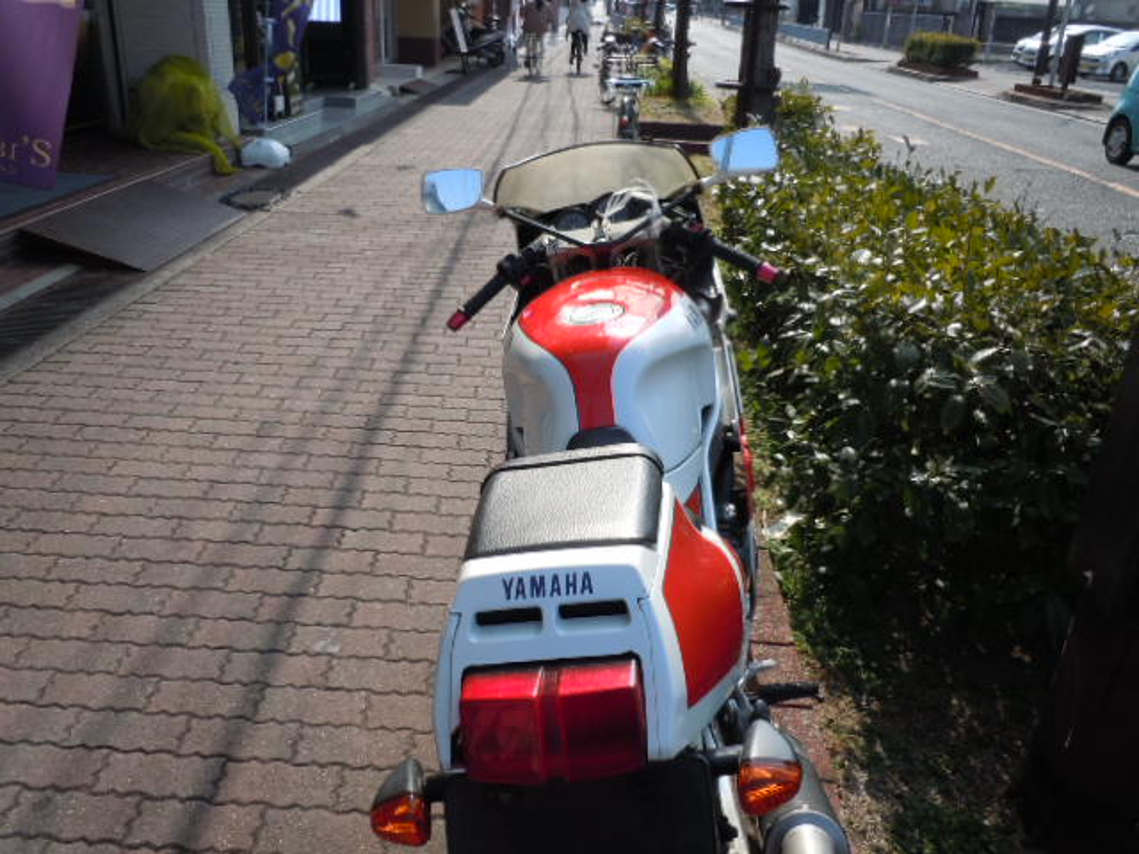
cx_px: 570
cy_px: 427
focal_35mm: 28
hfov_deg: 63.4
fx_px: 921
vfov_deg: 49.7
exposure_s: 1/500
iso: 100
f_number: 3.7
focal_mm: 5
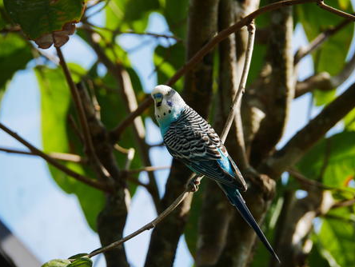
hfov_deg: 8.1
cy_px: 134
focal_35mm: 243
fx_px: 2495
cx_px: 178
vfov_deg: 6.1
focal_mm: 120
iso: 200
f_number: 5.6
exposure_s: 1/400
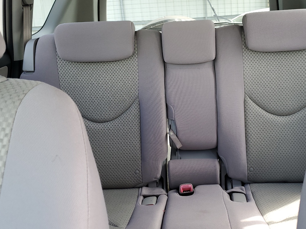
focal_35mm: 35
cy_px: 100
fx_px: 309
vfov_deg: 40.6
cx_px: 179
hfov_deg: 52.4
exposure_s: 1/120
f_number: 1.5
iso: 60
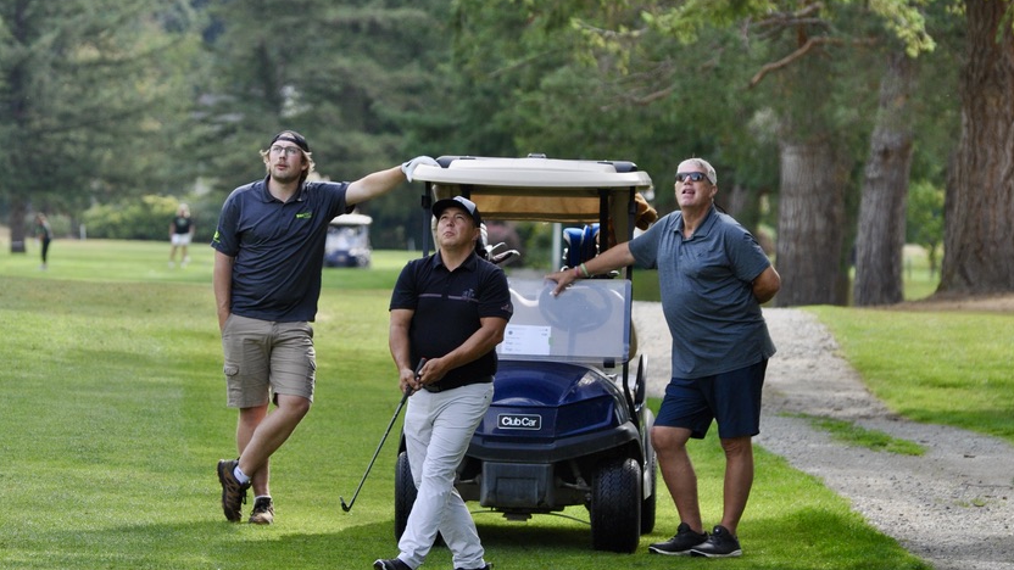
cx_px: 460
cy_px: 312
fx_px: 8542
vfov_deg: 3.8
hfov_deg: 6.8
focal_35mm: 318
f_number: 4.8
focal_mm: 155
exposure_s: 1/1000
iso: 500
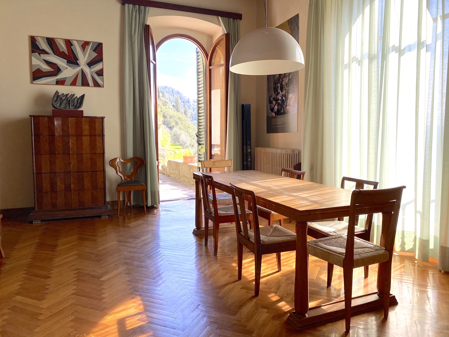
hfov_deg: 67.3
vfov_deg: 53.1
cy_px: 168
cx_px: 224
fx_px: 337
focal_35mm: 26
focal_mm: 4.25
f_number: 1.8
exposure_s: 1/407
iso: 32
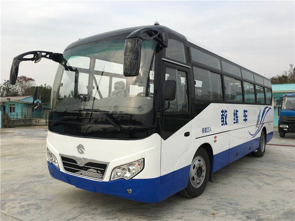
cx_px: 148
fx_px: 247
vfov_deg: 48.2
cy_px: 110
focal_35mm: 29
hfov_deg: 61.7
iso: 25
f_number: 2.2
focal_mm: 4.15
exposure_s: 1/1183
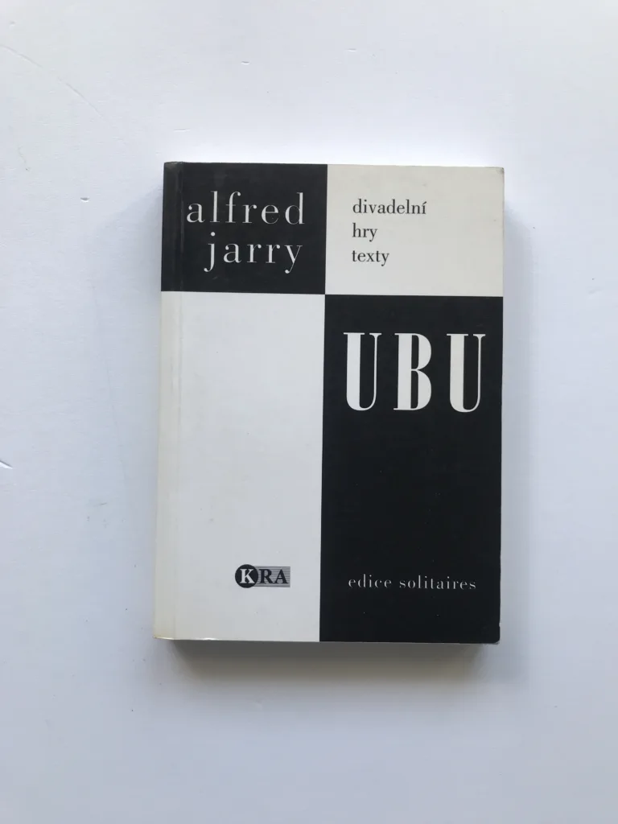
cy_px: 412
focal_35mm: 28
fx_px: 667
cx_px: 309
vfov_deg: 63.4
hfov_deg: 49.7
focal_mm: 3.99
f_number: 1.8
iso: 32
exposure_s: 1/100
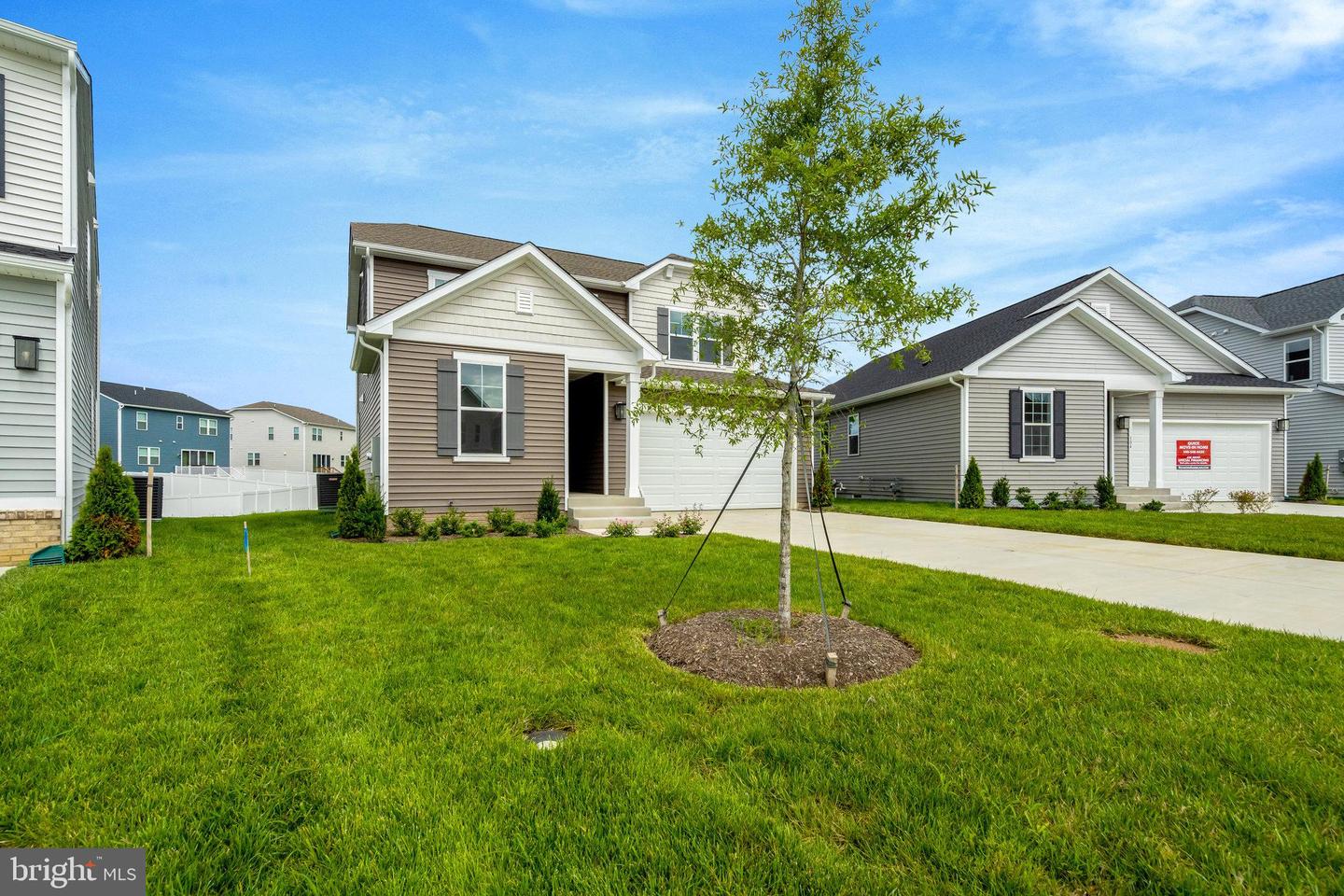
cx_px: 672
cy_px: 448
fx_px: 597
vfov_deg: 73.7
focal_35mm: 16
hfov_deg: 96.7
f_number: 8
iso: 1250
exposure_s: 1/2000
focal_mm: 16
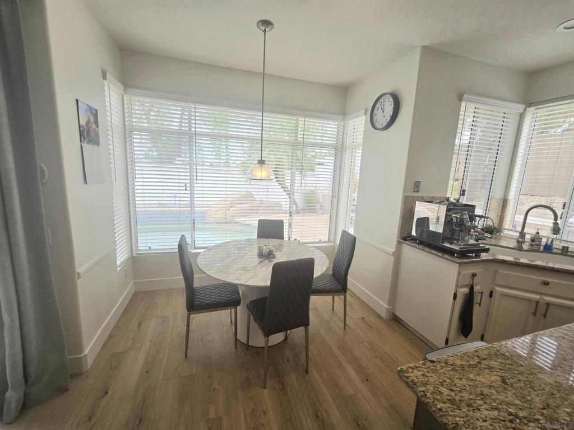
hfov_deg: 106.2
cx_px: 287
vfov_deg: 89.9
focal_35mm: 13
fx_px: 216
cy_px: 215
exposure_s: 1/250
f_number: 2.2
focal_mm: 2.2
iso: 50
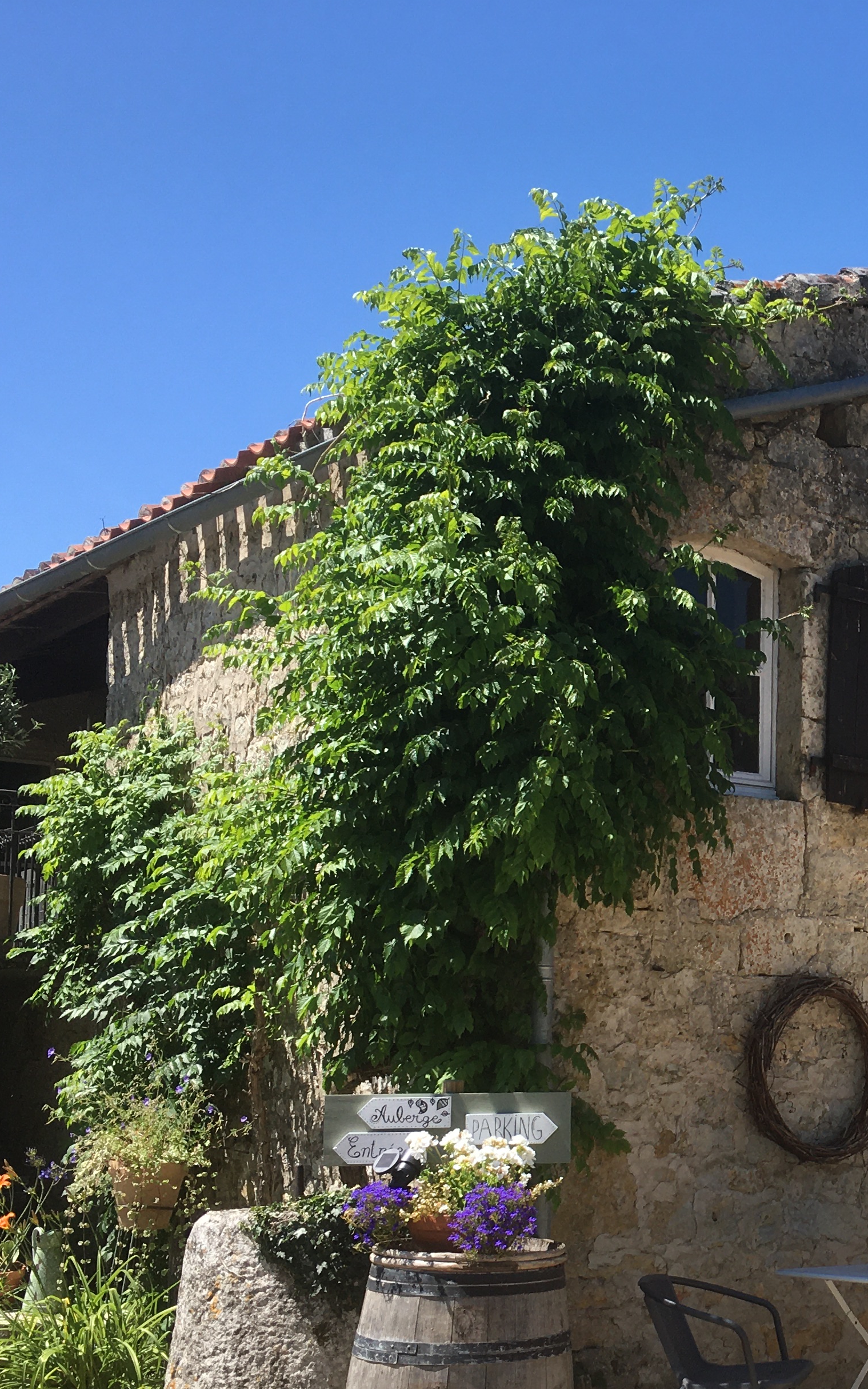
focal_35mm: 51
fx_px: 1930
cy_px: 847
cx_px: 953
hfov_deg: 23.8
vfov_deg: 39.4
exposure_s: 1/974
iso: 25
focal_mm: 4.15
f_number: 2.2
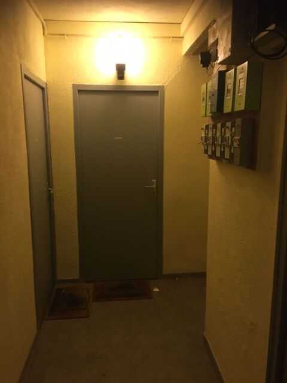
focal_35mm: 29
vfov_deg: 61.7
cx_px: 144
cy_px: 192
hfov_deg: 48.2
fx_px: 321
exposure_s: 1/20
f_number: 2.2
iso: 200
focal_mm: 4.15
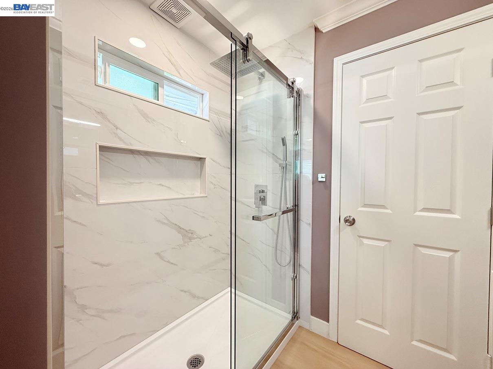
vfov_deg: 85.7
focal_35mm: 14
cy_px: 184
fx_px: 199
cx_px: 246
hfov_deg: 102.1
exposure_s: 1/120
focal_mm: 2.22
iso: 200
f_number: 2.2
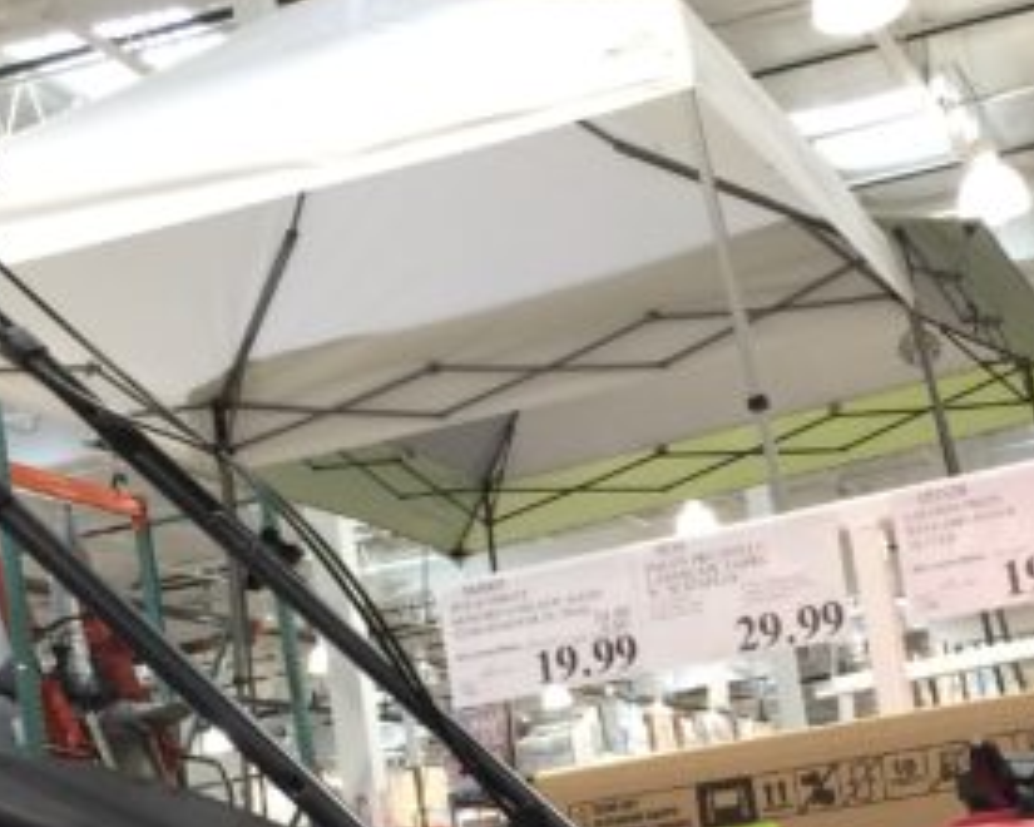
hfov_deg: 24.0
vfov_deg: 19.2
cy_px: 680
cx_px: 673
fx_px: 2418
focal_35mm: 79
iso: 100
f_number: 2.2
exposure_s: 1/33
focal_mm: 4.15
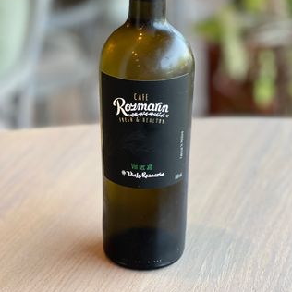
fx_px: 878
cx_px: 147
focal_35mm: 92
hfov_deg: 18.9
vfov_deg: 18.8
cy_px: 100
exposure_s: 1/33
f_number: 2.8
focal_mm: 9
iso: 200
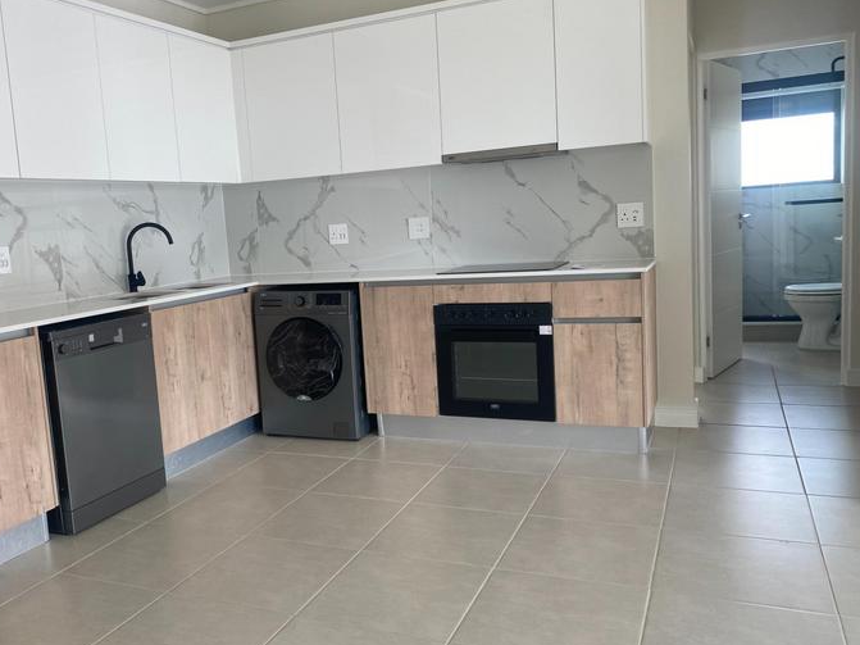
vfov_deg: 45.4
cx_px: 349
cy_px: 319
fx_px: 770
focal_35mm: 31
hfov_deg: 57.9
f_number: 1.8
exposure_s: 1/122
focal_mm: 4.25
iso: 64
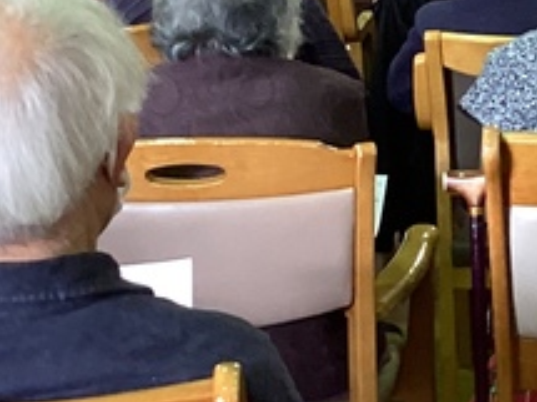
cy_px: 127
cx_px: 887
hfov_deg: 12.8
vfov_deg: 10.3
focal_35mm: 144
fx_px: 2233
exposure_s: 1/50
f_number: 2.4
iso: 200
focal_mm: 3.3
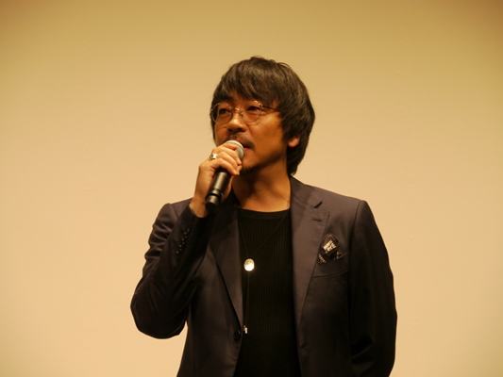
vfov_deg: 7.8
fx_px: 2761
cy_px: 188
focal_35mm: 190
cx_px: 252
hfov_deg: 10.4
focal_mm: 95
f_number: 5.8
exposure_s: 1/60
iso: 400
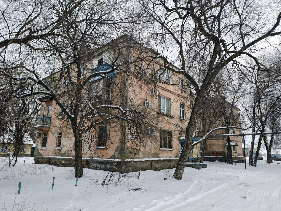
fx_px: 187
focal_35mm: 23
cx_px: 140
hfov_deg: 73.9
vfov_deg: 58.9
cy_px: 106
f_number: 1.57
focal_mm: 6.54
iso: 71
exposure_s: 1/622
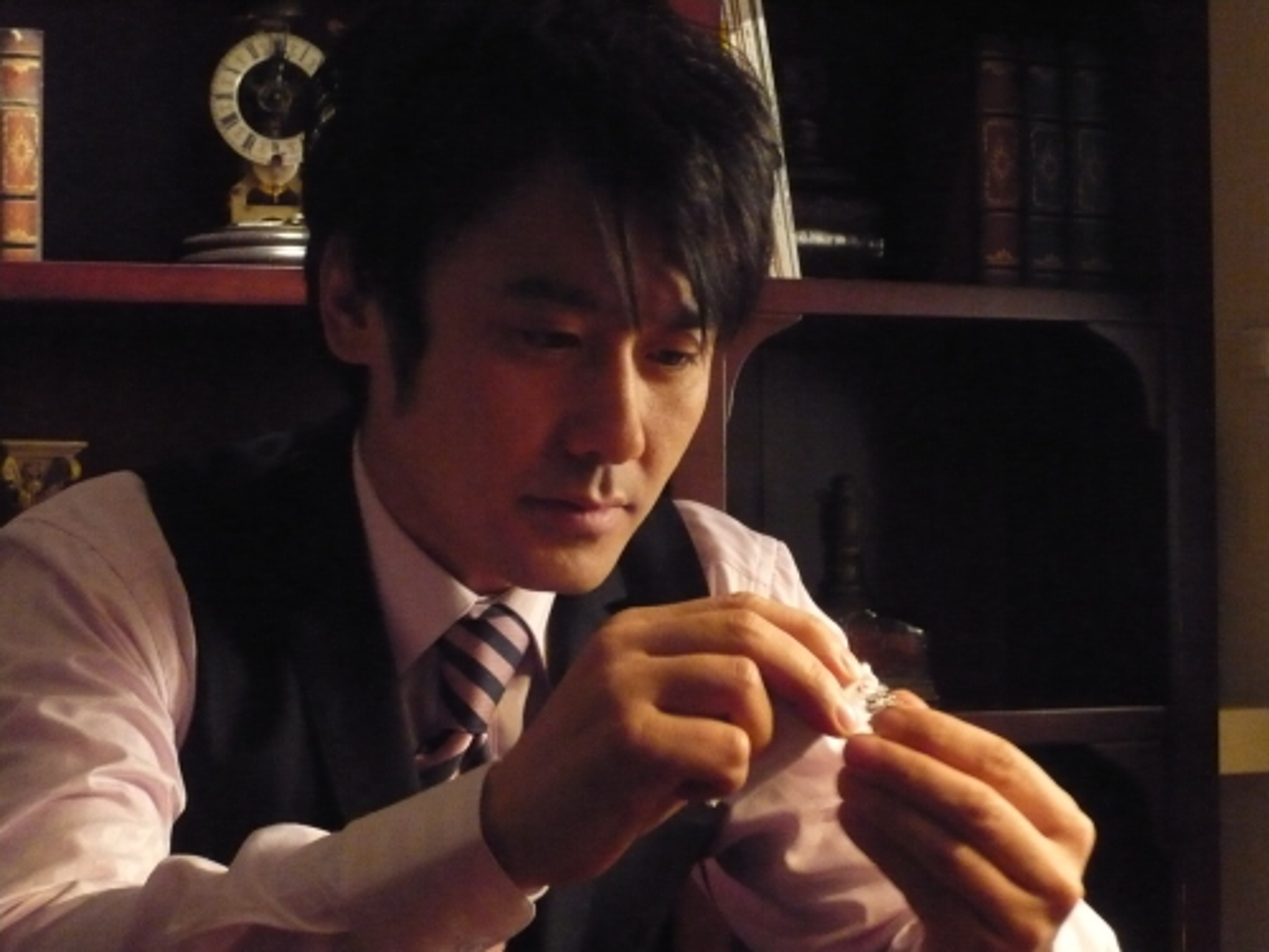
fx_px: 2310
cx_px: 634
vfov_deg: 23.3
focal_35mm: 63
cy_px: 476
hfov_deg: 30.7
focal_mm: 10.3
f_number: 4.3
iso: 800
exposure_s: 1/8
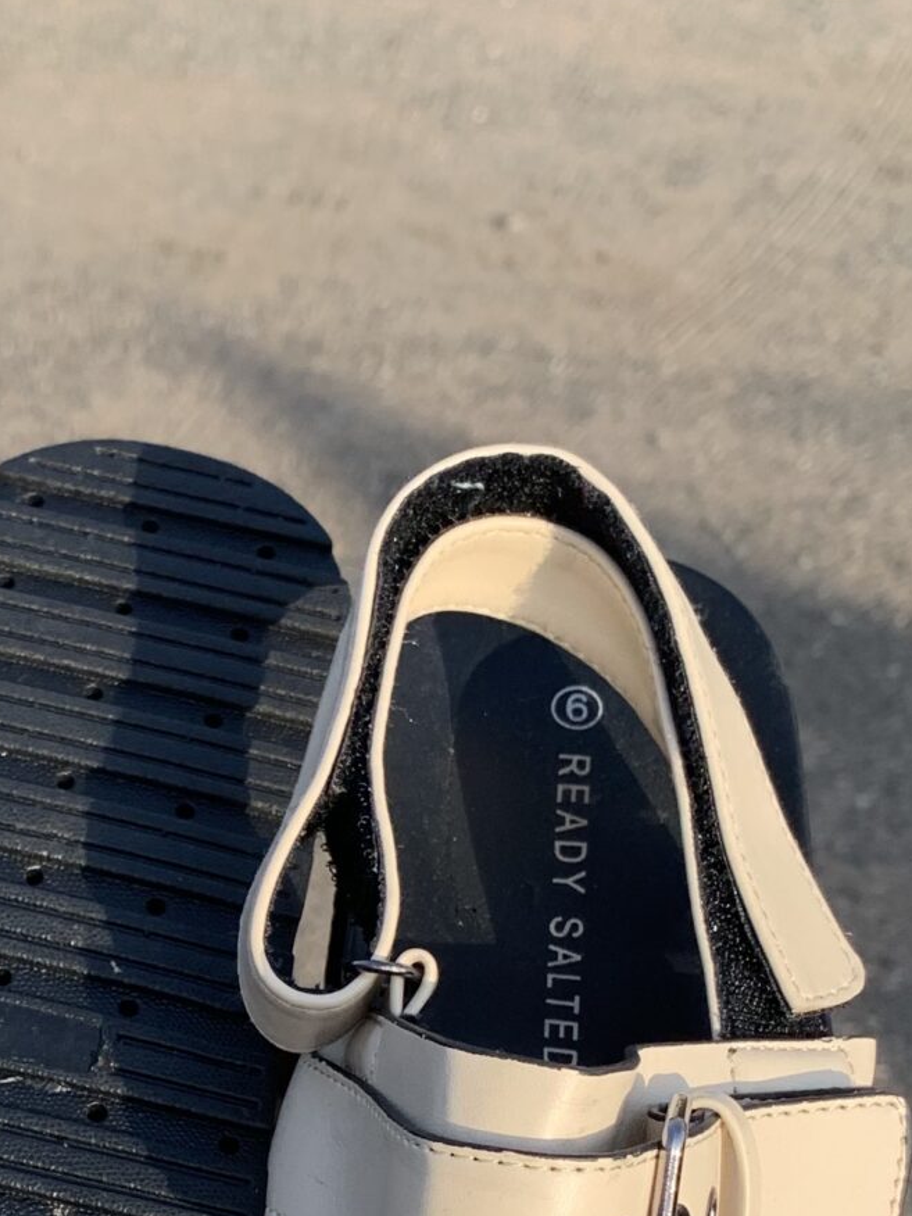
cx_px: 121
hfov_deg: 19.1
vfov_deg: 24.7
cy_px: 1141
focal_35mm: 76
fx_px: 2670
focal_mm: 4.25
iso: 25
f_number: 1.8
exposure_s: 1/765
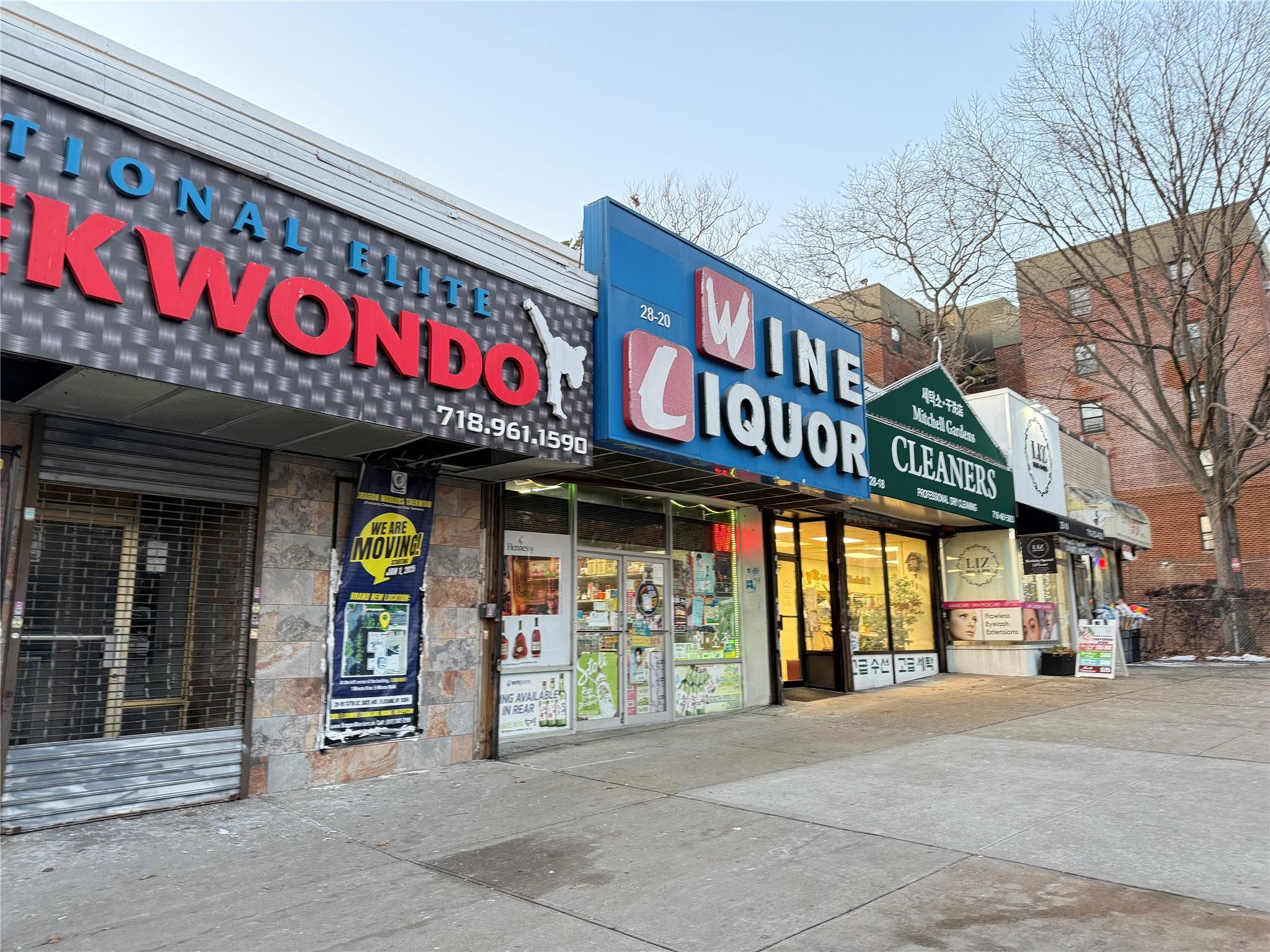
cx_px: 635
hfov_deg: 71.6
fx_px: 881
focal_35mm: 24
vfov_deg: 56.8
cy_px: 476
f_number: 1.78
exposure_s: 1/60
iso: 250
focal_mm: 6.76
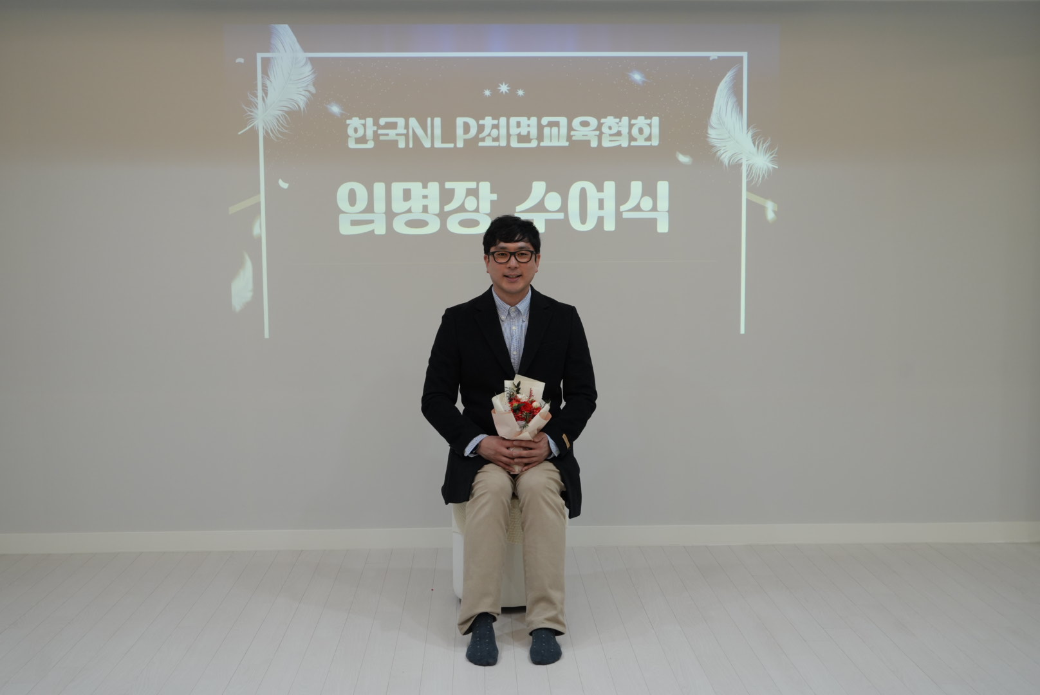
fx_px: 1272
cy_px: 348
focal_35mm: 44
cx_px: 520
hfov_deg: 44.5
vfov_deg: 30.6
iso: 800
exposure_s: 1/160
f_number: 5.6
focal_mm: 44
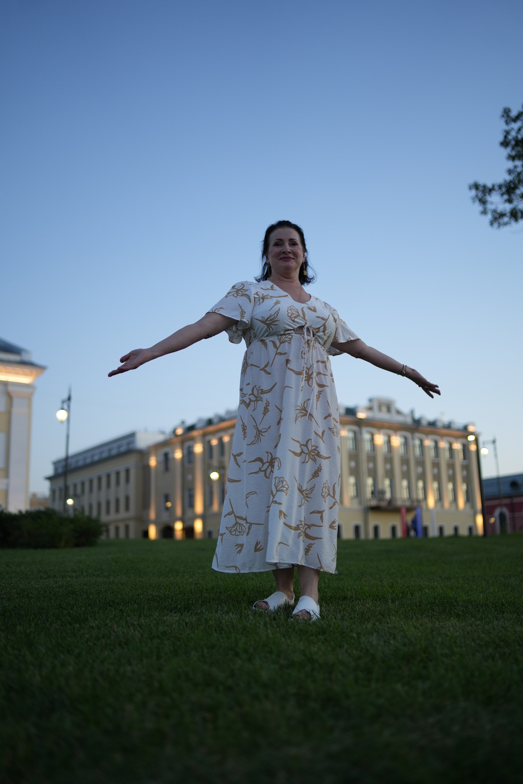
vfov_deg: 54.4
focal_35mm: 35
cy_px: 392
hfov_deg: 37.9
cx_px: 262
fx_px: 763
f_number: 1.4
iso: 320
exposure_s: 1/500
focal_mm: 35
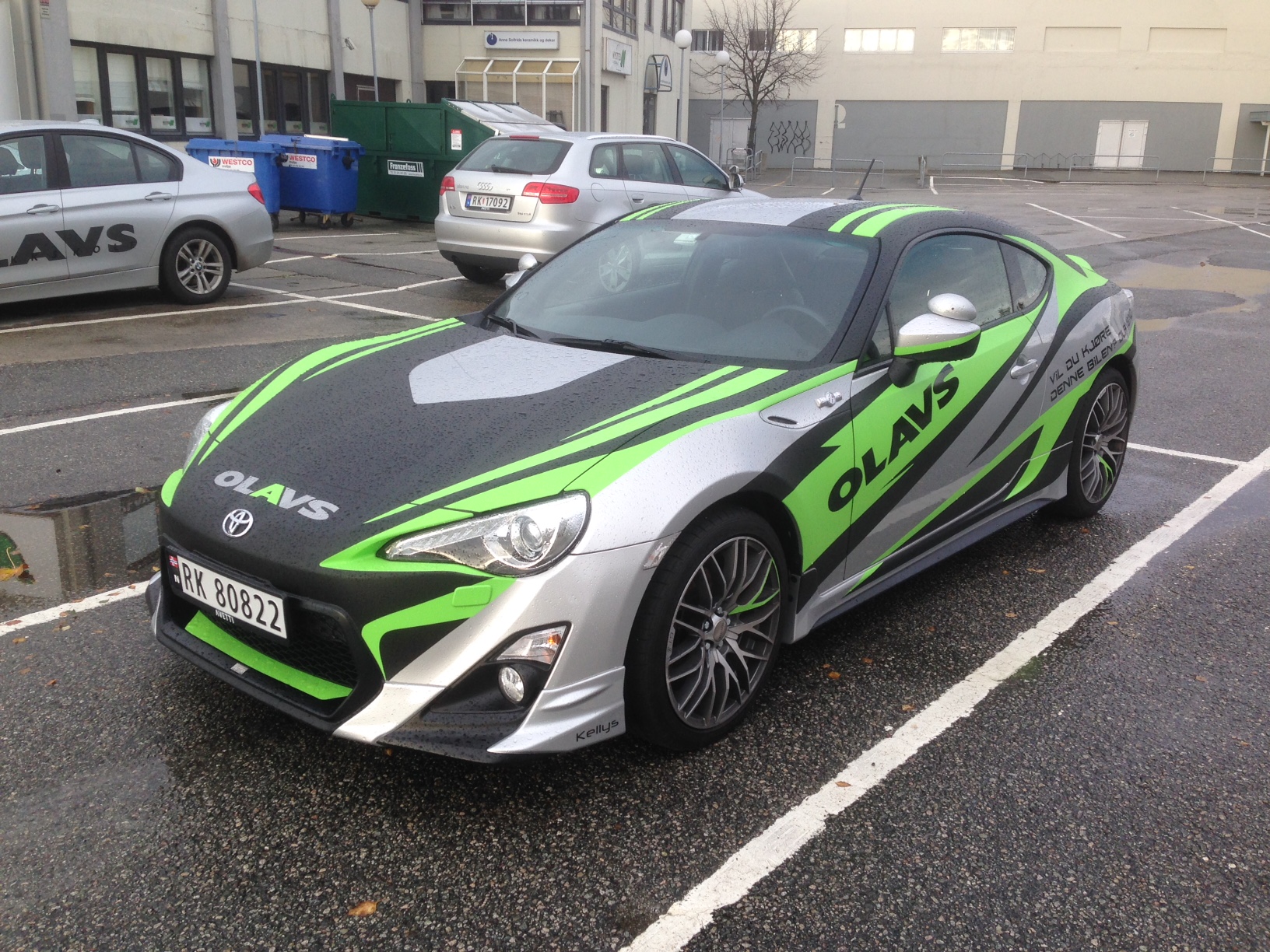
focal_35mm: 33
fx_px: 1211
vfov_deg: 42.9
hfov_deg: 55.4
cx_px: 635
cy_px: 476
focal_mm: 4.12
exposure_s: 1/182
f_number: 2.4
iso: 50
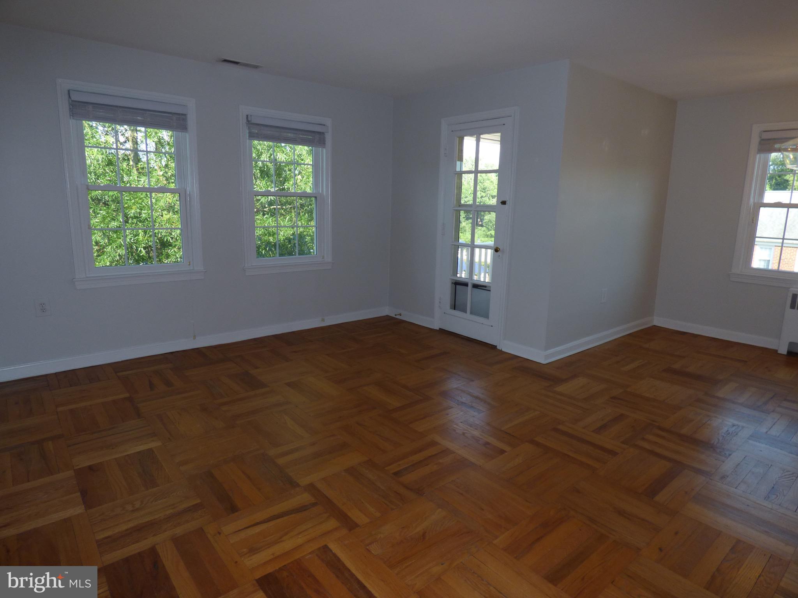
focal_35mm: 20
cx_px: 399
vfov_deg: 66.0
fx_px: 461
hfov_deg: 81.7
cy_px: 299
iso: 100
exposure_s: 1/80
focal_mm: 3.58
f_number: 3.5
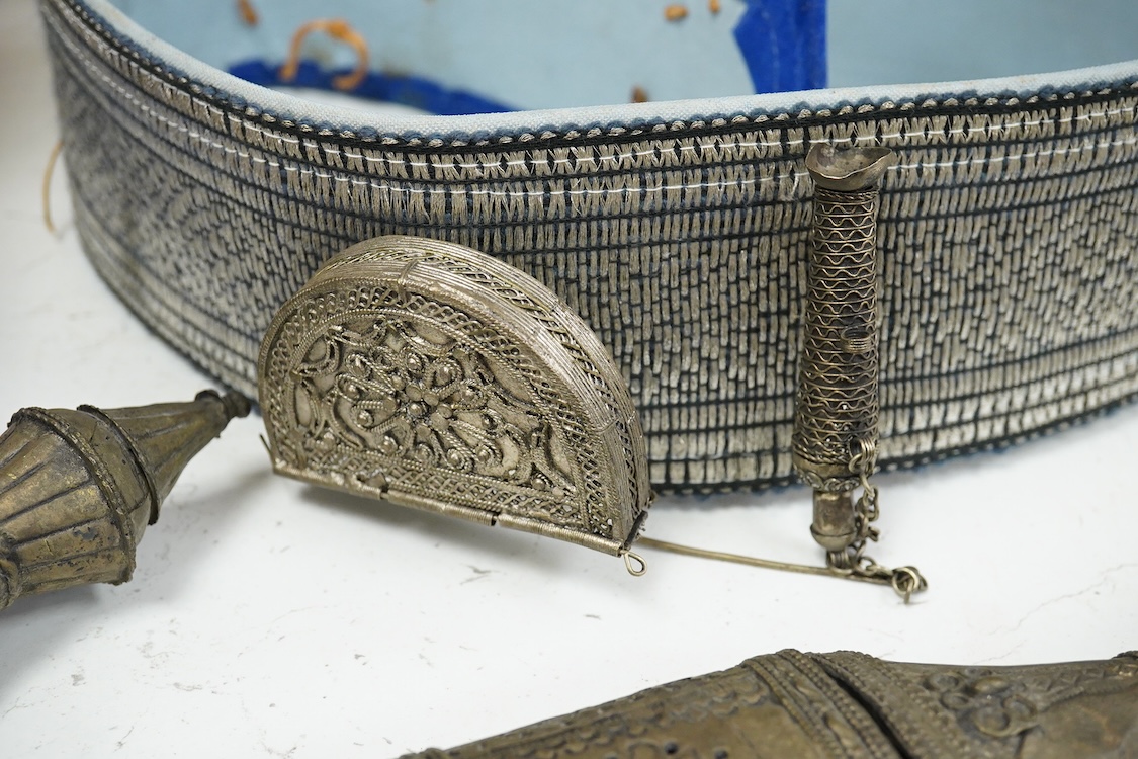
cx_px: 569
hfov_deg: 43.6
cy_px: 380
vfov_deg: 29.9
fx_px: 1422
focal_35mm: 45
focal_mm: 30
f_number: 8
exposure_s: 1/160
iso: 2500
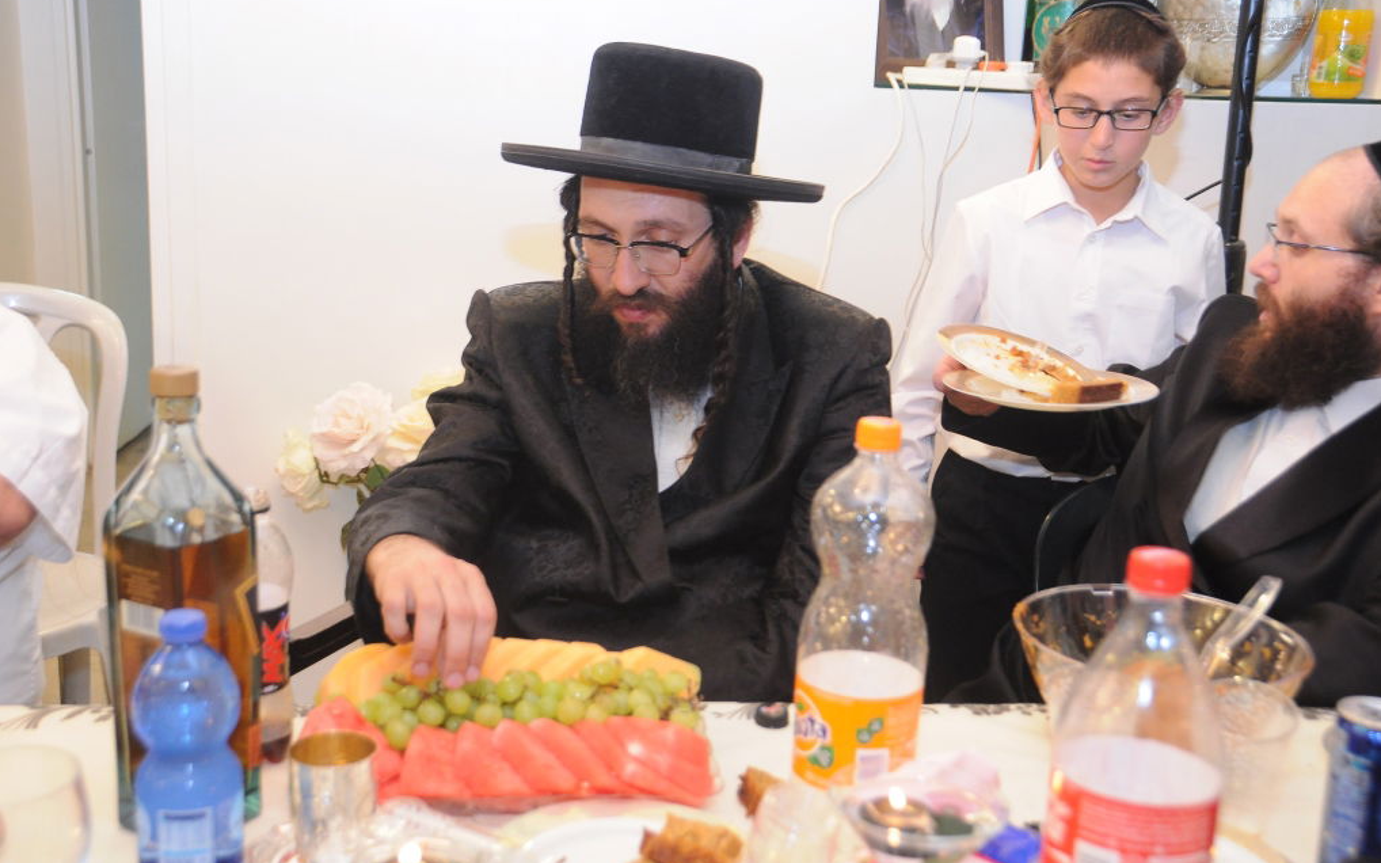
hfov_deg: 46.2
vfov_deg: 29.8
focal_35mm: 43
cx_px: 693
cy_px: 408
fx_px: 1618
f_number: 4
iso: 1250
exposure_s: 1/50
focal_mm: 28
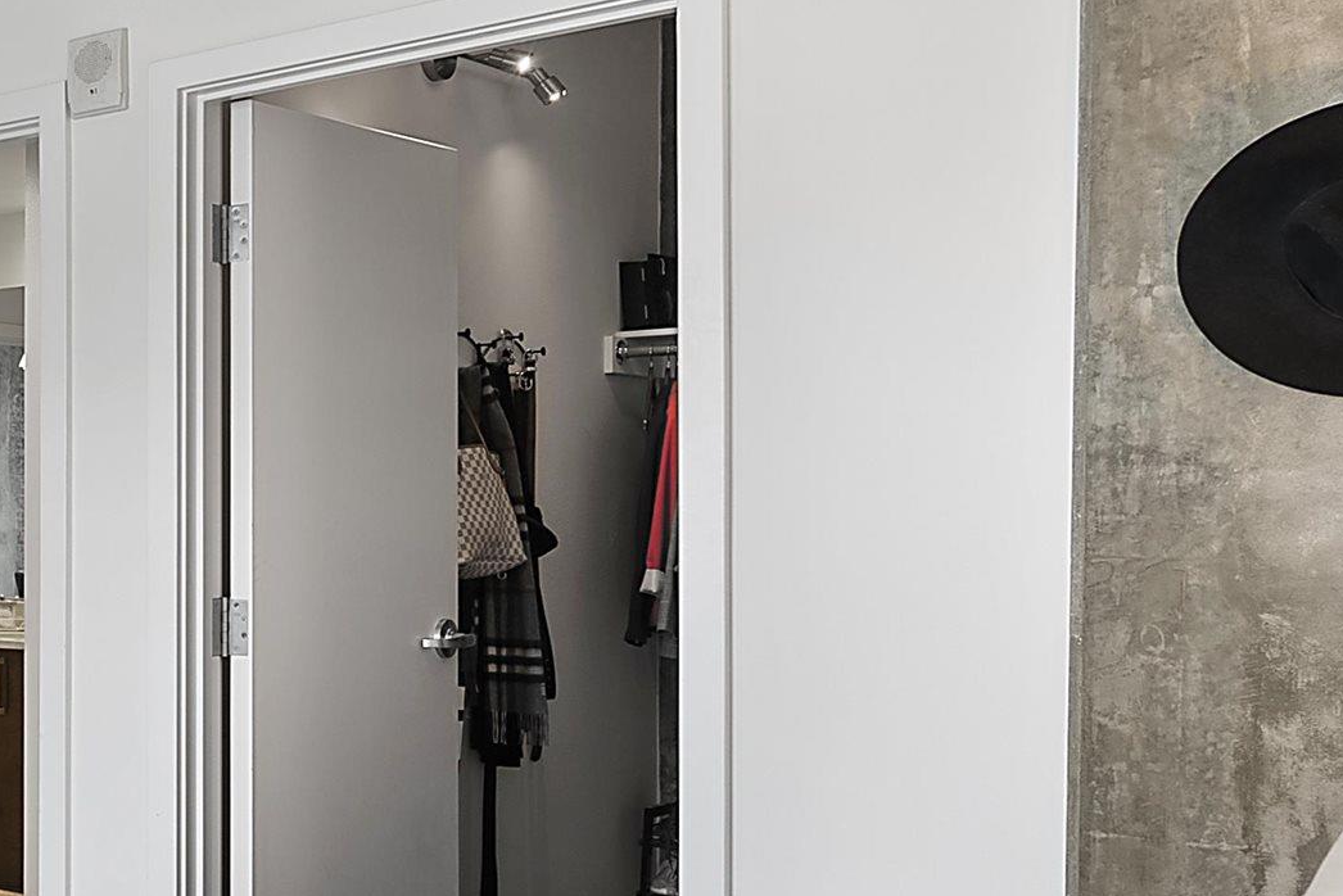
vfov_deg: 28.6
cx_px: -561
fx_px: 1754
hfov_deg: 29.6
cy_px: 532
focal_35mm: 47
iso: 100
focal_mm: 16
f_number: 8
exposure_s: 1/1.25
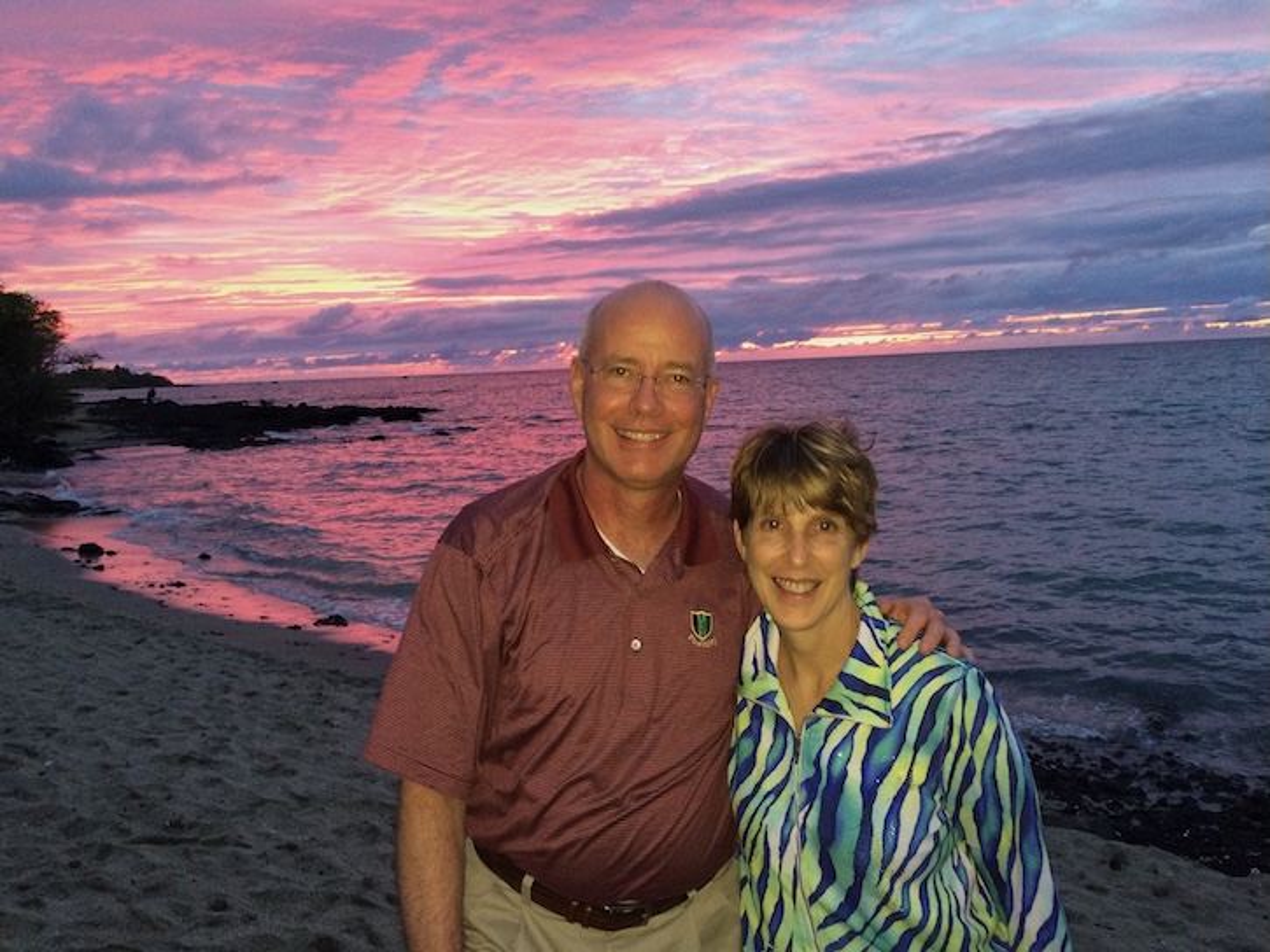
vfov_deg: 48.2
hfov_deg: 61.7
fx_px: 1064
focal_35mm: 29
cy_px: 476
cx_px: 635
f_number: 2.2
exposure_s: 1/24
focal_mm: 4.15
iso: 200
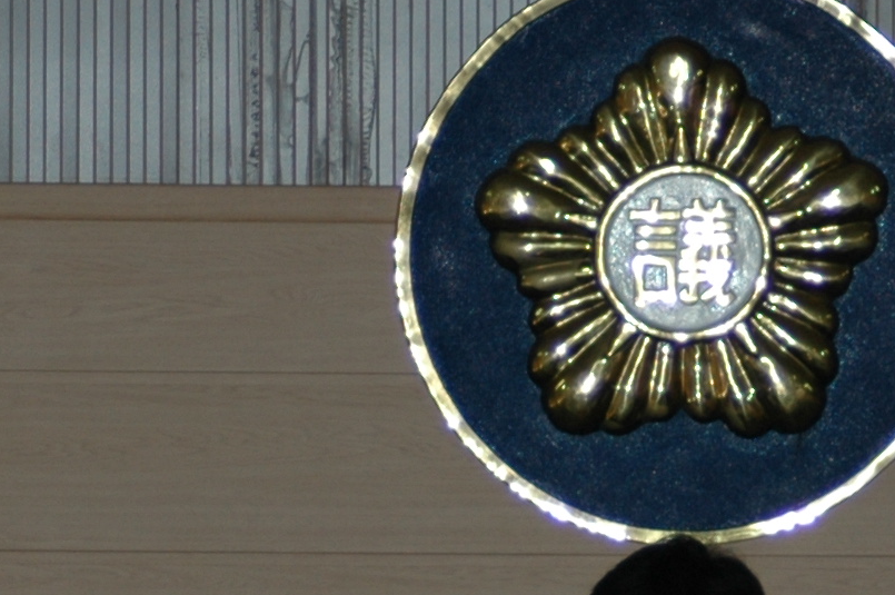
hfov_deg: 3.5
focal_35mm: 589
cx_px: 740
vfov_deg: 2.3
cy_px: 807
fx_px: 14625
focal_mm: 105
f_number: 4.2
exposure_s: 1/60
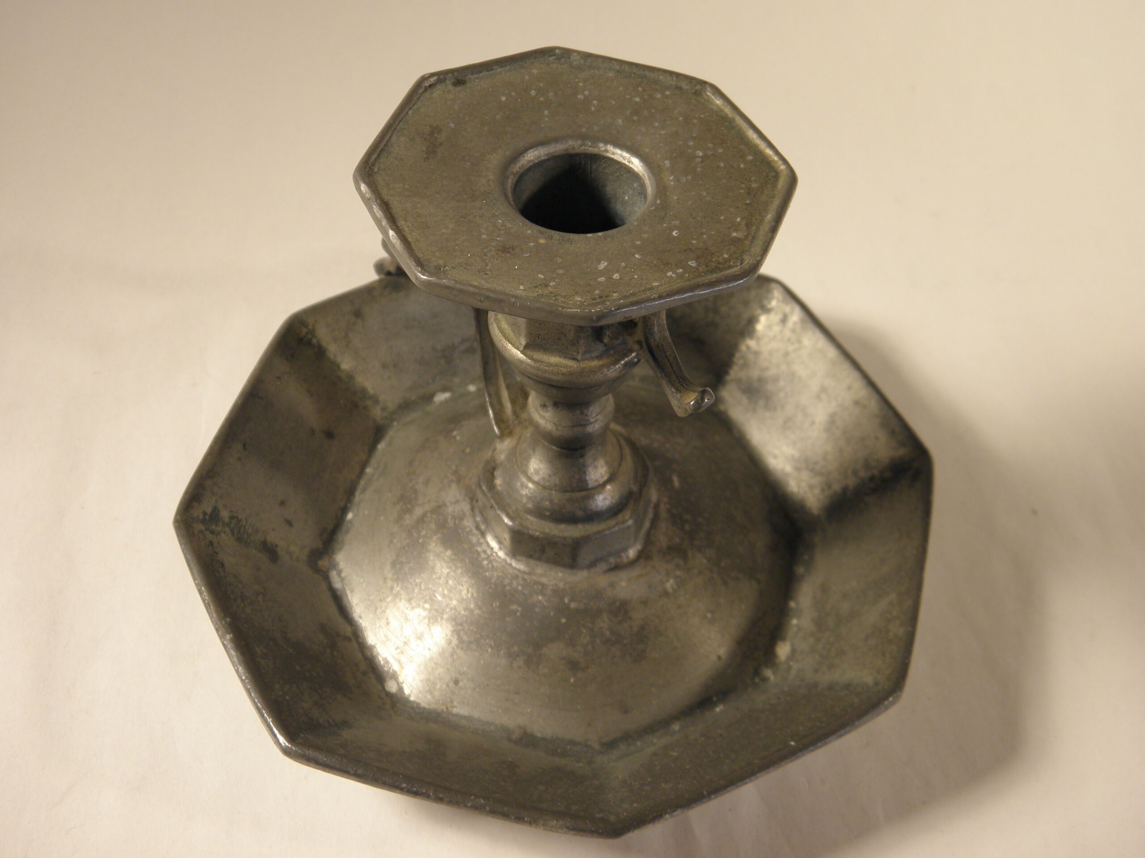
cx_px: 572
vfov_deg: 35.1
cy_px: 429
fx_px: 1356
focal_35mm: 41
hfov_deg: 45.8
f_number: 3.8
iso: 100
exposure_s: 1/40
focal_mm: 7.5
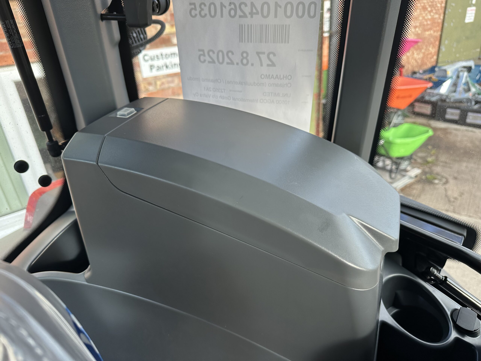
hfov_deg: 71.6
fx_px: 333
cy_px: 180
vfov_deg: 56.8
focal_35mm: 24
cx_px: 240
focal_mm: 6.86
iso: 80
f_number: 1.78
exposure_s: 1/406
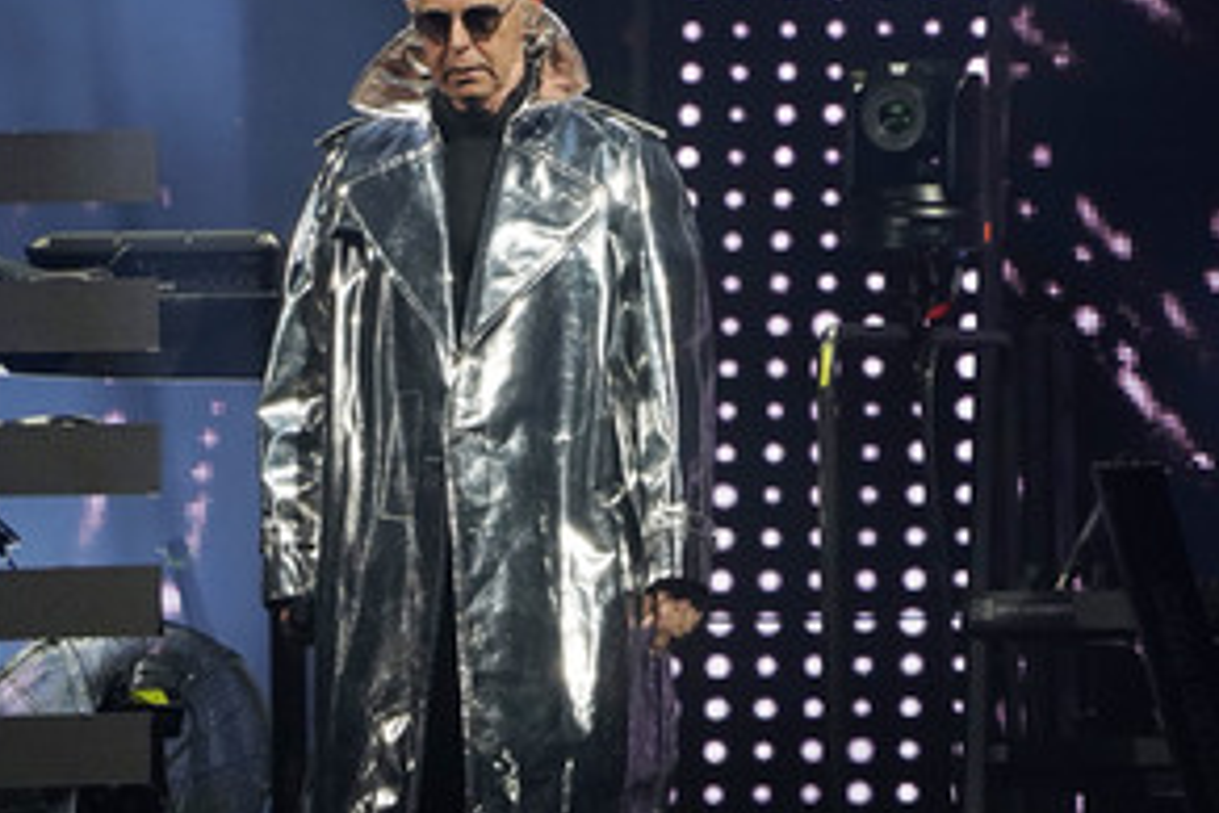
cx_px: 287
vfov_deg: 1.5
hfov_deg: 2.2
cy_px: 310
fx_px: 31455
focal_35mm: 929
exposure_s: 1/200
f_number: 6.3
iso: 3200
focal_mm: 600
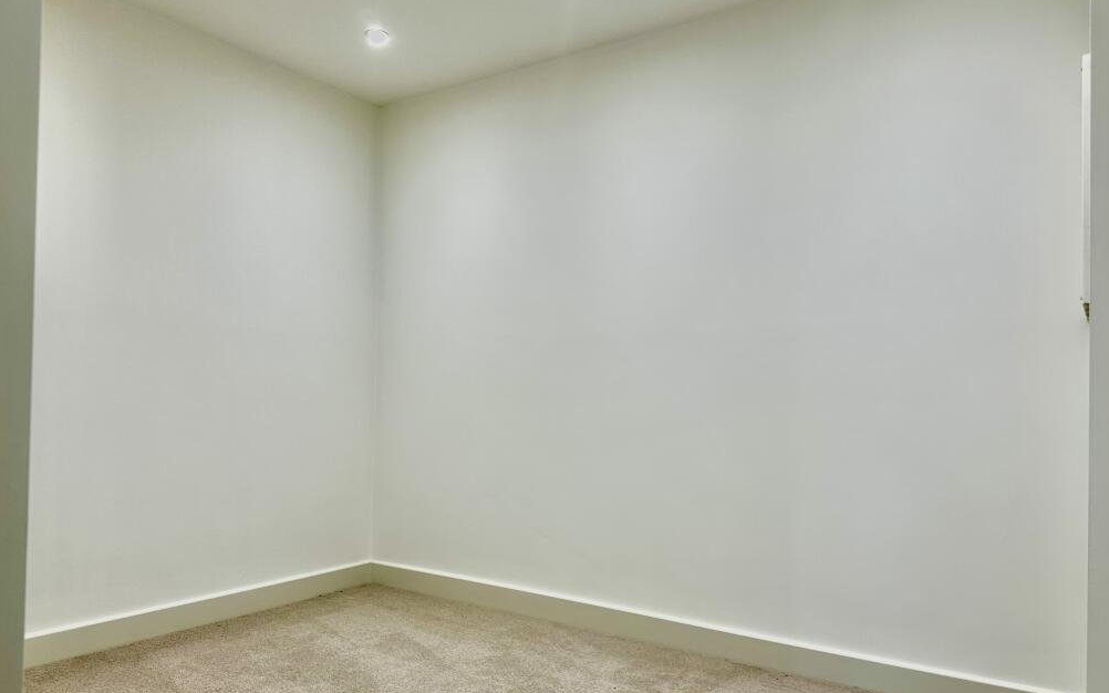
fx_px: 786
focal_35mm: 26
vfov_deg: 47.5
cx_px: 548
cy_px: 385
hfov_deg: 70.4
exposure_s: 1/100
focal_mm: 6.86
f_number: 1.78
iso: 64
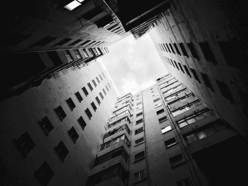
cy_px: 93
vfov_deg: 48.2
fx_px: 208
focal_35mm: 29
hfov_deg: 61.7
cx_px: 124
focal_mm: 4.15
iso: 32
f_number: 2.2
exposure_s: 1/106
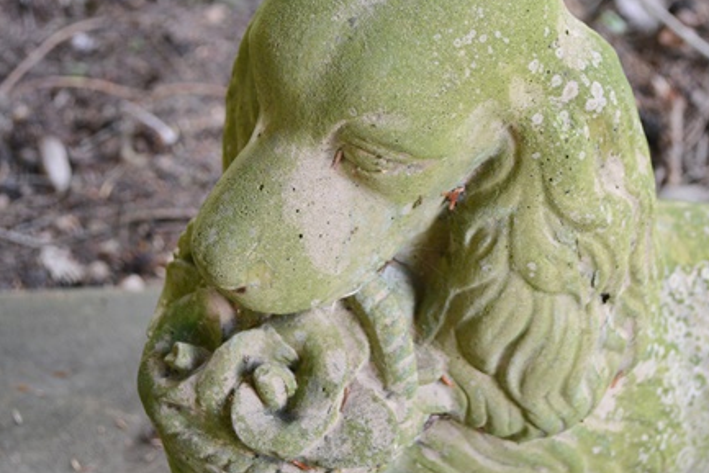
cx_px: 406
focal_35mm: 79
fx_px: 1556
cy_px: 191
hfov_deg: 25.6
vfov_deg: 17.3
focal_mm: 38
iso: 800
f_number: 5
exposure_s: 1/50
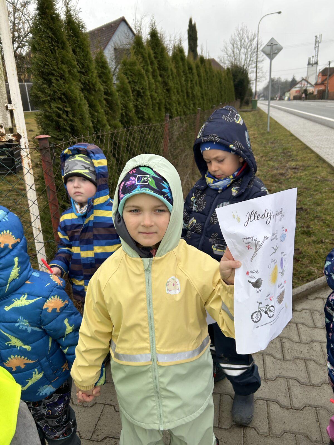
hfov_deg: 53.1
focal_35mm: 26
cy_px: 222
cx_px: 167
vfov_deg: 67.3
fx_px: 334
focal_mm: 5.7
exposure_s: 1/611
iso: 50
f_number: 1.5
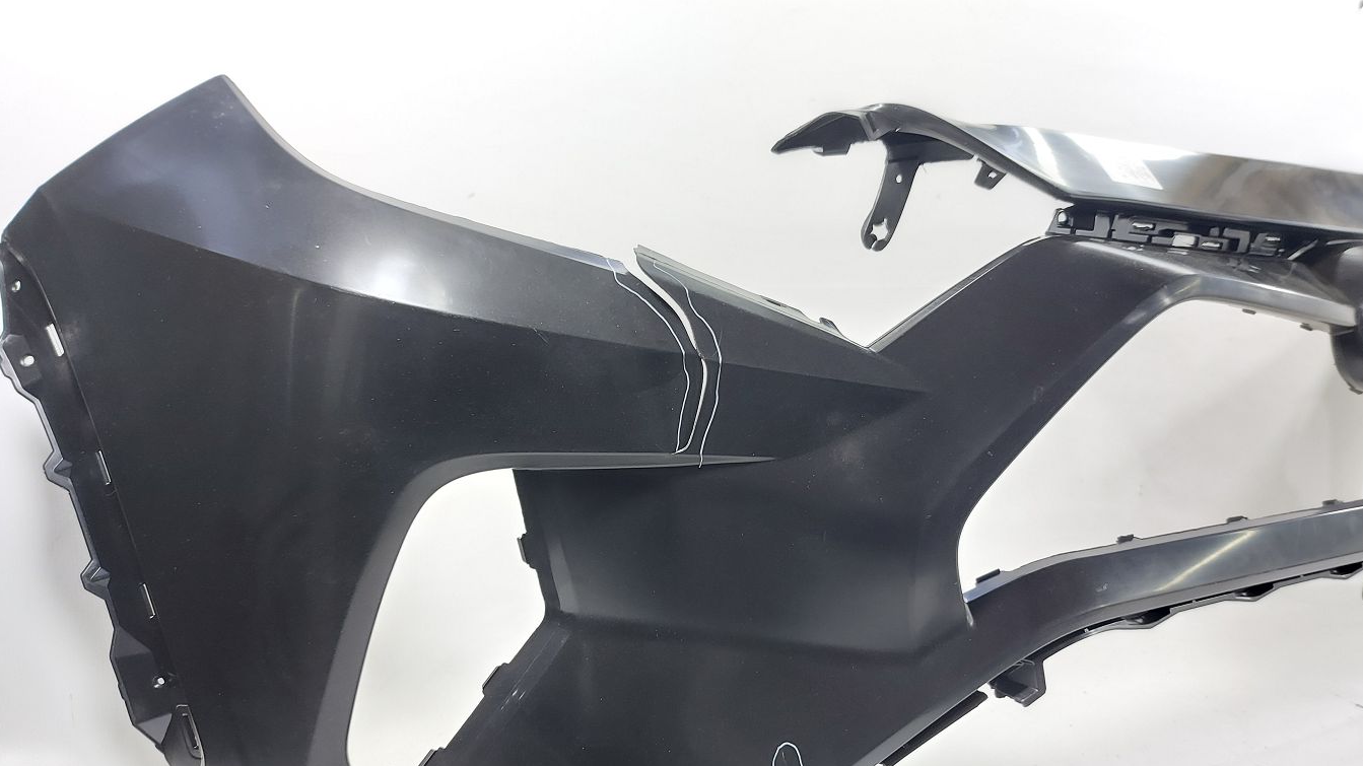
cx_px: 686
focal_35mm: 27
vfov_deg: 42.6
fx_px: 976
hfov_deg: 69.9
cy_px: 477
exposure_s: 1/50
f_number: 1.8
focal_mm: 5.23
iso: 250
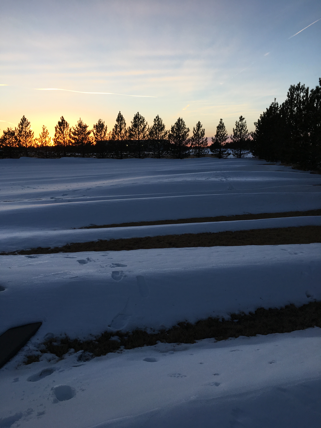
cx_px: 160
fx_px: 359
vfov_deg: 61.7
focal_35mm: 29
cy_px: 214
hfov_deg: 48.2
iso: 25
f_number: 2.2
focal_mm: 4.15
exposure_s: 1/193
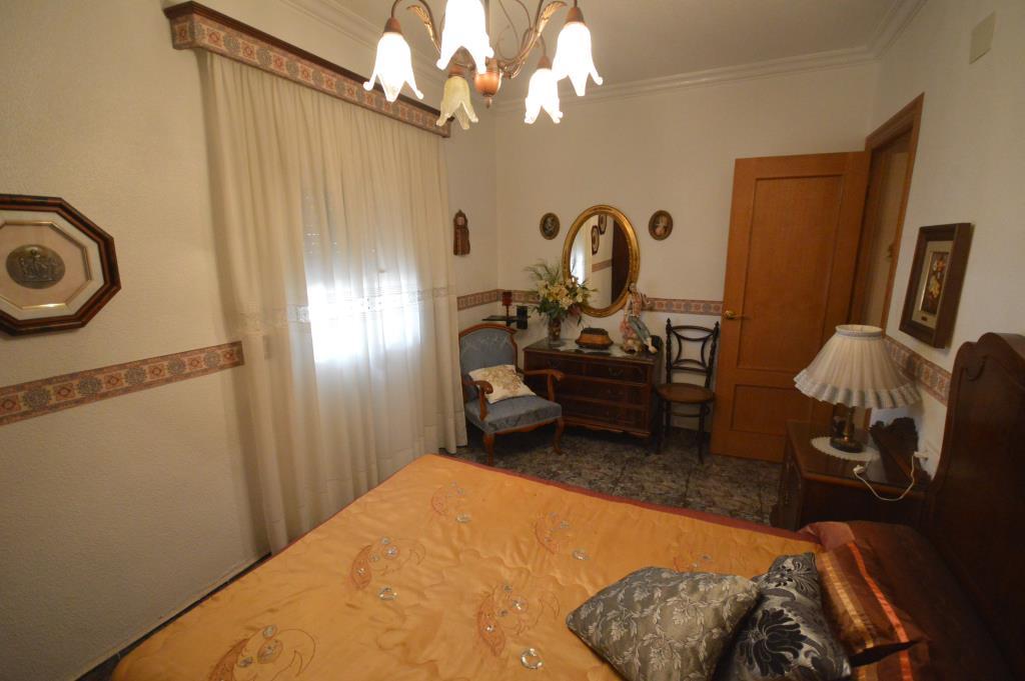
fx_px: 427
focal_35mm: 15
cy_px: 340
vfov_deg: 77.2
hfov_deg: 100.4
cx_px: 512
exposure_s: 1/60
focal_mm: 10
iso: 3200
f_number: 4
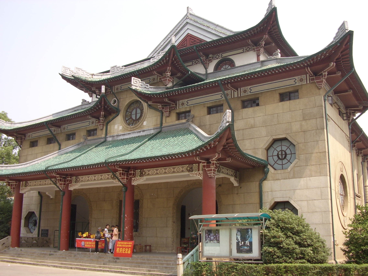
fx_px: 319
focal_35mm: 30
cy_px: 138
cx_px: 184
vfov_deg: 46.8
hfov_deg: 60.0
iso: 71
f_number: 4.1
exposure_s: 1/297
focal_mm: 5.8
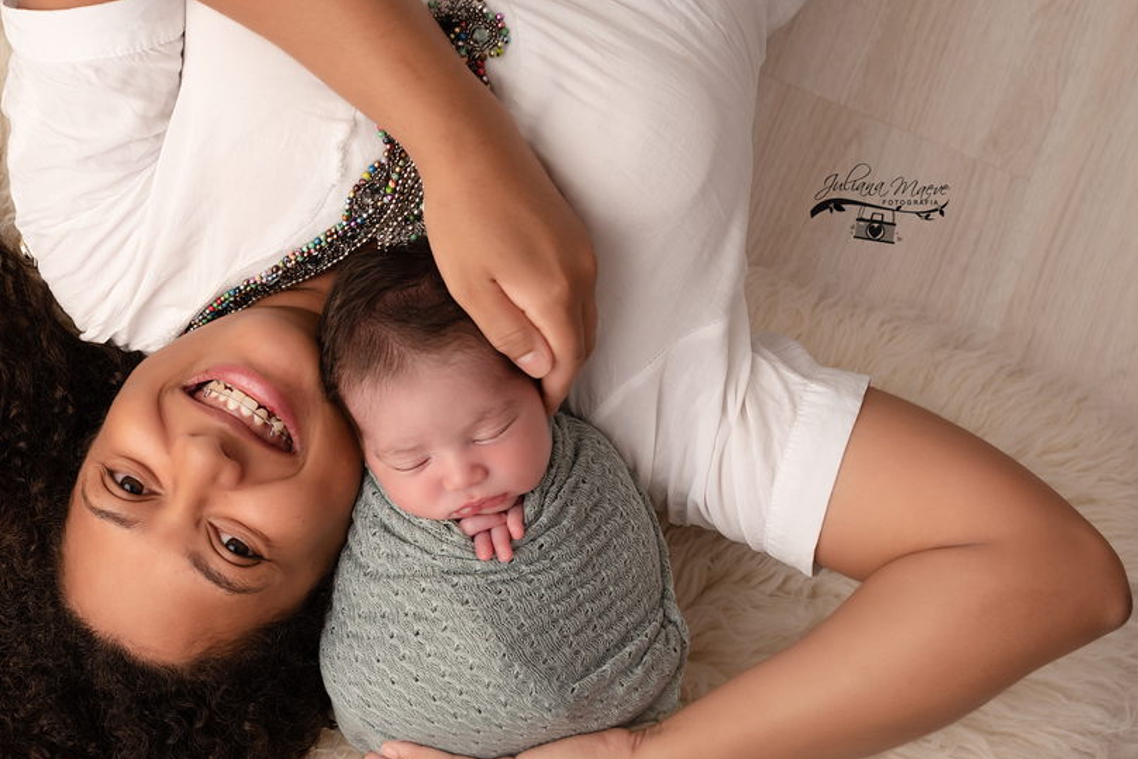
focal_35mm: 52
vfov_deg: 25.9
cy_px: 472
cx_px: 304
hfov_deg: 37.4
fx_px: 1644
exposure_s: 1/160
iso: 125
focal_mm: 35
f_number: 4
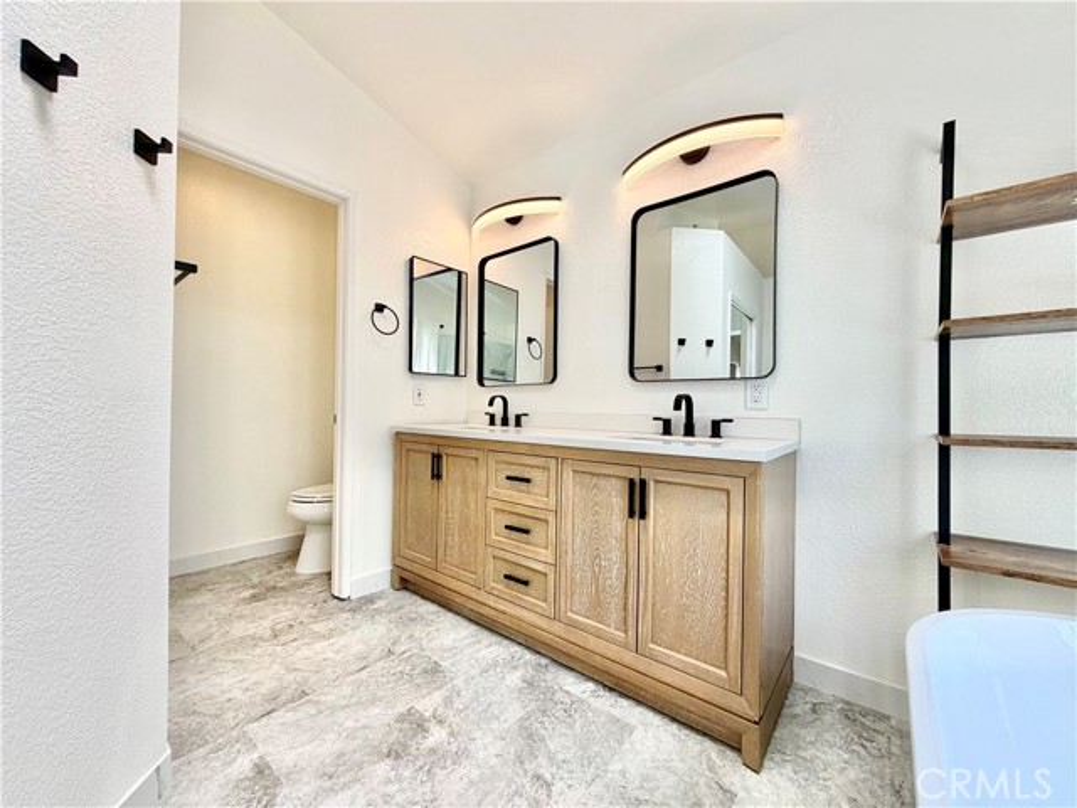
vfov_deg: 85.7
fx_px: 436
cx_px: 538
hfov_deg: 102.1
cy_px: 404
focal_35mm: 14
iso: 64
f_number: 2.2
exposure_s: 1/165
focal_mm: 2.22
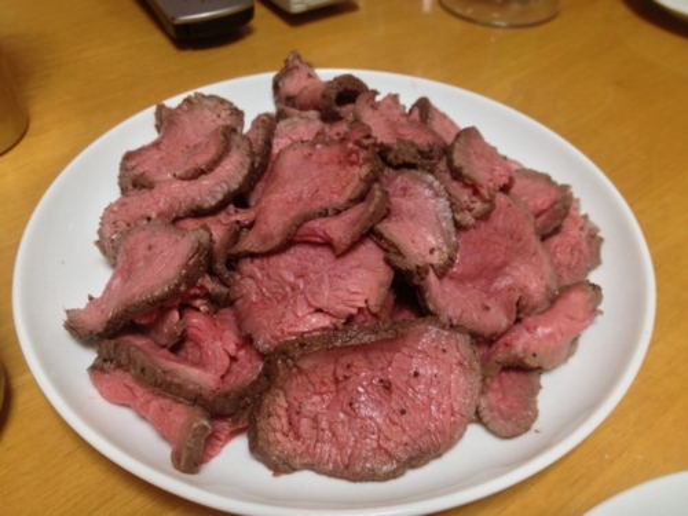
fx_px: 696
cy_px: 258
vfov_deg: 40.7
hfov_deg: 52.6
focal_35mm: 35
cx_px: 344
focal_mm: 4.28
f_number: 2.4
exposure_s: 1/24
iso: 50
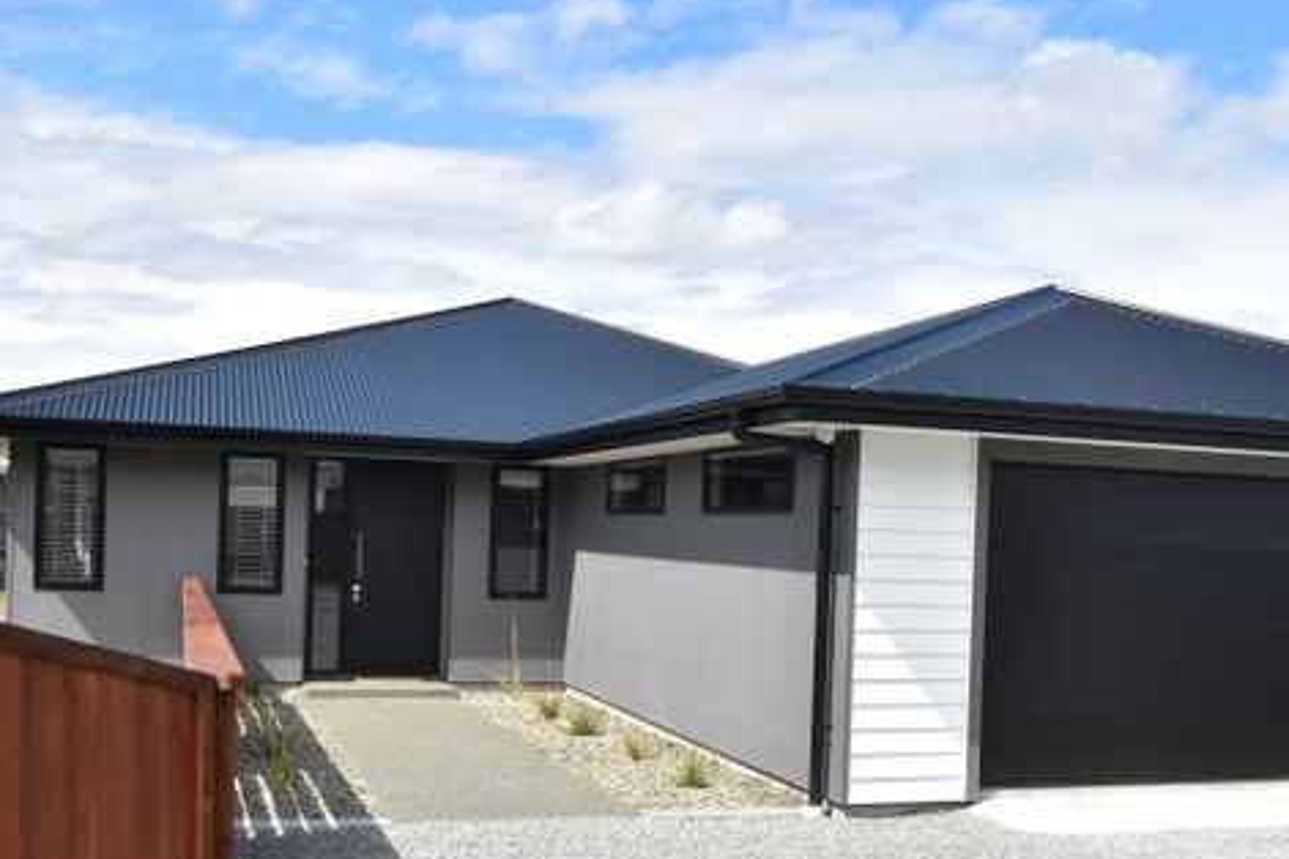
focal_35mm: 44
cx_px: 829
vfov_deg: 30.2
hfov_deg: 44.0
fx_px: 1575
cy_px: 594
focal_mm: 18
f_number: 10
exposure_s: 1/400
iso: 200
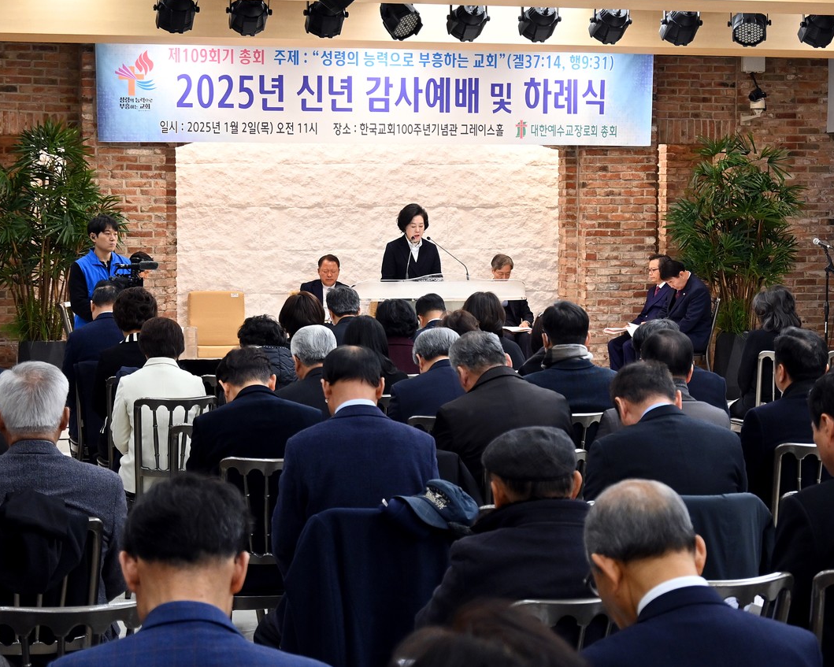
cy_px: 333
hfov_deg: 24.9
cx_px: 376
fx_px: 1890
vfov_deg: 20.0
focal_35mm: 77
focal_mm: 45
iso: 1250
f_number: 6
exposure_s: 1/80
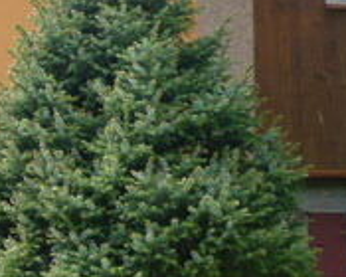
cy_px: 0
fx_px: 1280
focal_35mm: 125
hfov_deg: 14.2
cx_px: -198
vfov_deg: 12.2
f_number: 2.8
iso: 100
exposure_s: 1/200
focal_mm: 5.8
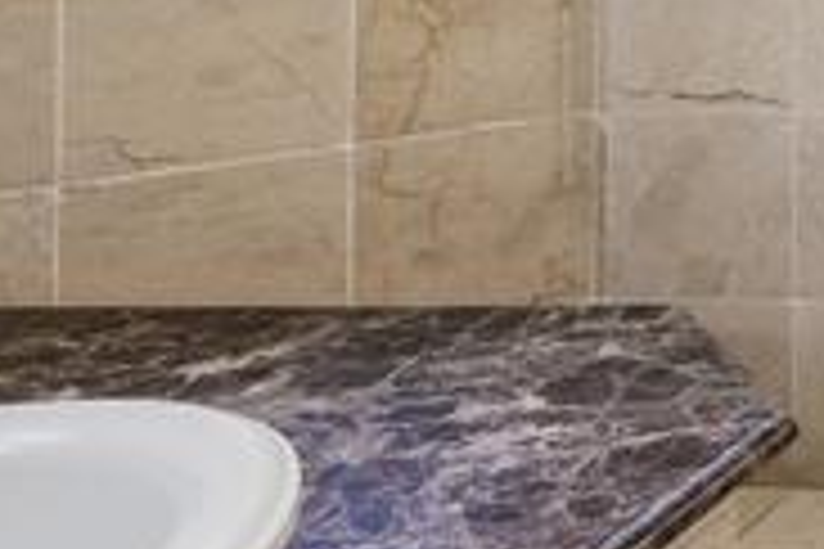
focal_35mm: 67
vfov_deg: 18.4
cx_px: 1643
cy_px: -238
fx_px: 1533
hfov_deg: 18.9
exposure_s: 1/30
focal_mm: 8
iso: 400
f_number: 8
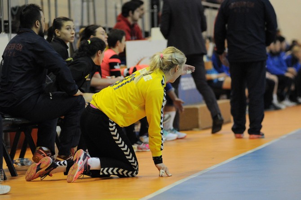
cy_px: 100
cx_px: 150
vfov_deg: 6.8
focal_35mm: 202
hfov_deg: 10.2
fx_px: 1691
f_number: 2.8
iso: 2000
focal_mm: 135
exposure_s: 1/400
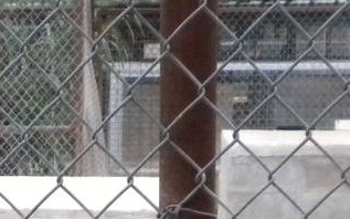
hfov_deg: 10.5
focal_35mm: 198
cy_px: 508
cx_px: 7
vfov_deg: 6.3
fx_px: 1888
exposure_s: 1/509
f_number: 3.5
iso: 400
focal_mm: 6.6
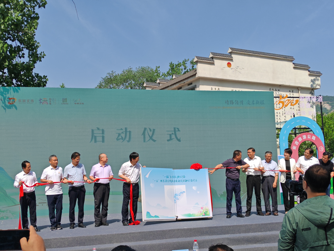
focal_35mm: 45
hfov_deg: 42.1
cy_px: 126
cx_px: 167
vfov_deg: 32.2
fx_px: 434
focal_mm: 5.52
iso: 50
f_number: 1.95
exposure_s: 1/2000
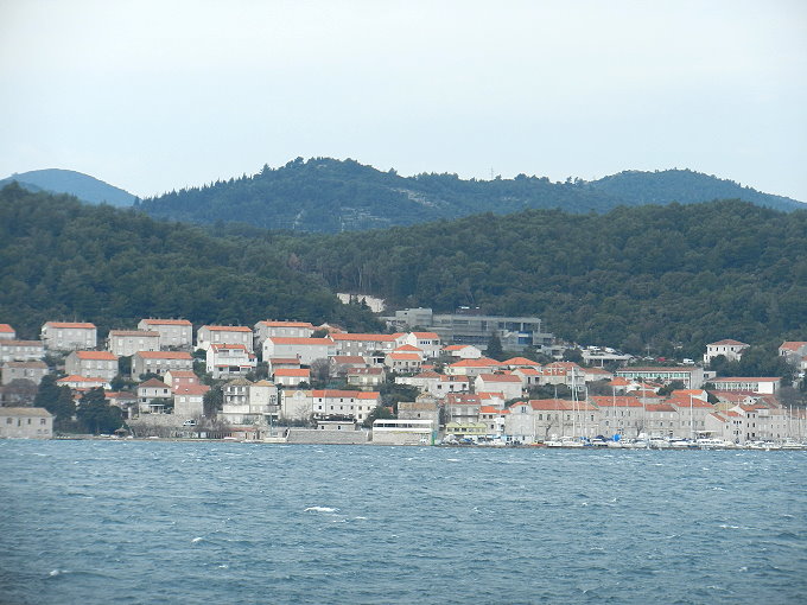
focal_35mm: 189
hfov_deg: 10.5
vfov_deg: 7.9
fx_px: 4406
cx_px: 404
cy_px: 302
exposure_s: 1/400
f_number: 5.3
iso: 160
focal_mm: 34
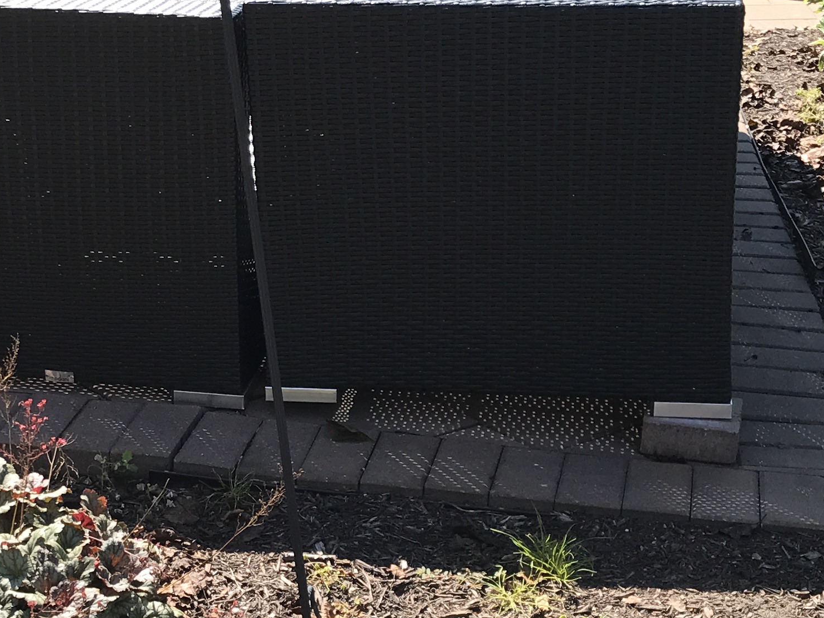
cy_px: 443
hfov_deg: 25.6
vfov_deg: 19.3
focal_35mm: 76
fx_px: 1809
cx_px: 312
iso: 20
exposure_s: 1/833
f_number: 1.8
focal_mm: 3.99
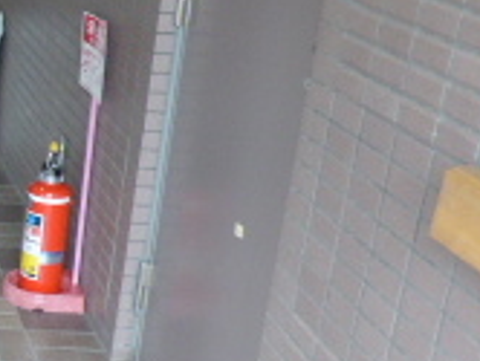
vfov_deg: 19.2
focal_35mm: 77
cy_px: 147
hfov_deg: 19.4
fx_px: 1069
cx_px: -370
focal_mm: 3.58
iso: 100
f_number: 2.8
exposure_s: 1/13
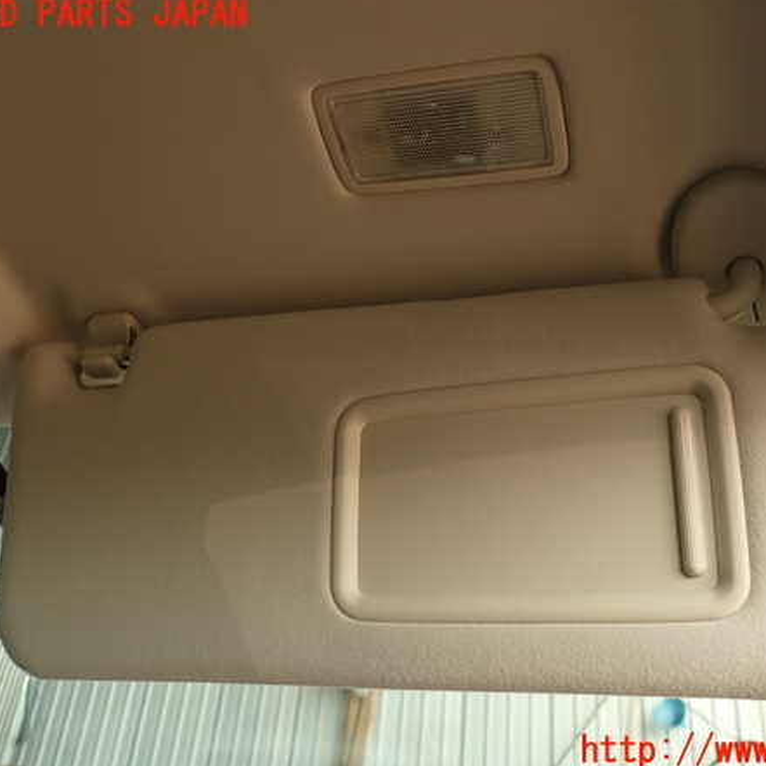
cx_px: 452
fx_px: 751
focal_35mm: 30
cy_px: 383
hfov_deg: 53.7
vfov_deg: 54.0
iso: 100
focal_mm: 4.5
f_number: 2.8
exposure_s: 1/80
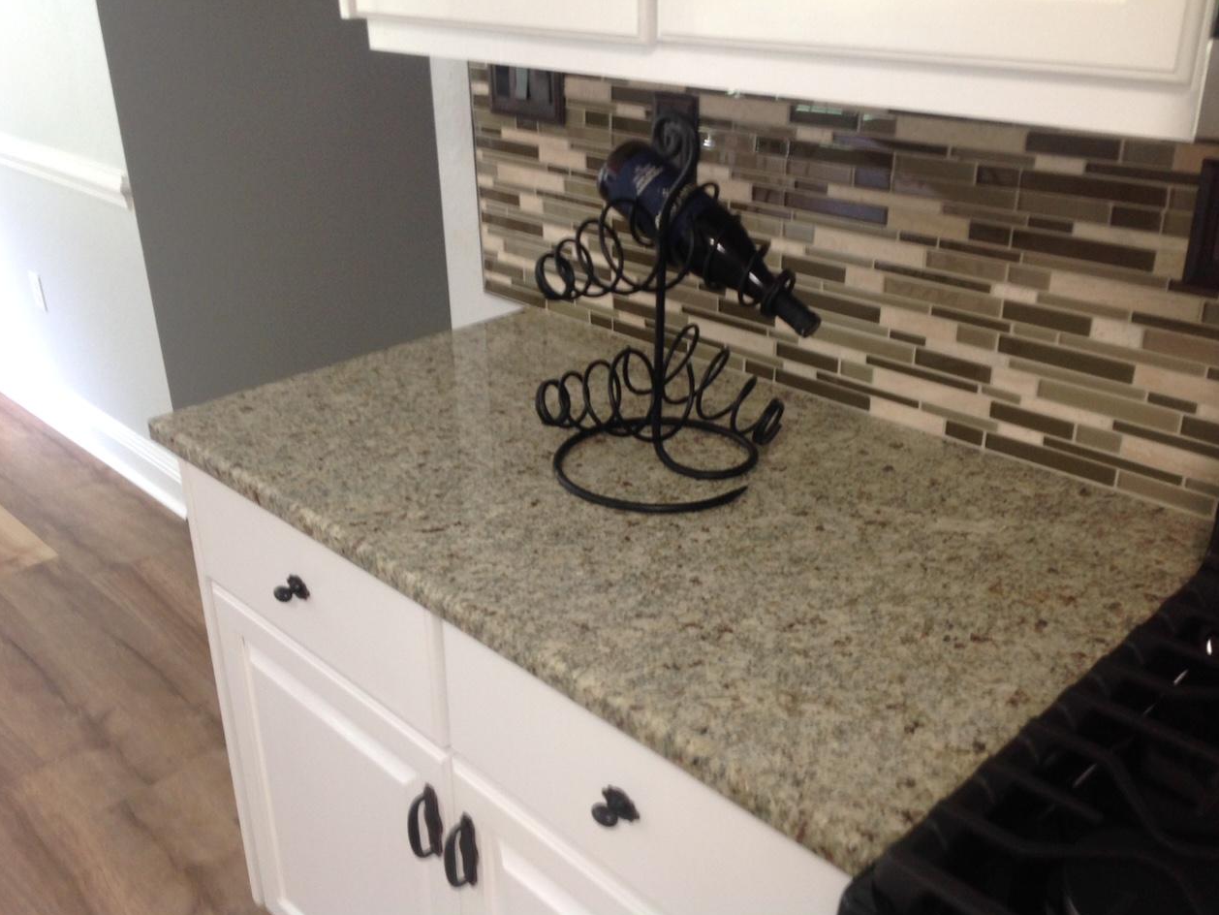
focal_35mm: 36
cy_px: 451
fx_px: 1268
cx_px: 609
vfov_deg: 39.7
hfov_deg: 51.3
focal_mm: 4.28
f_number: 2.4
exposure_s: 1/15
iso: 80
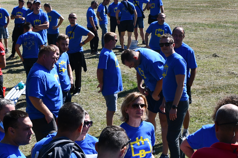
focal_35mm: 97
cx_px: 88
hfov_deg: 21.0
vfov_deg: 14.1
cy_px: 98
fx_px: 641
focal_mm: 23
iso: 110
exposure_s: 1/250
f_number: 8
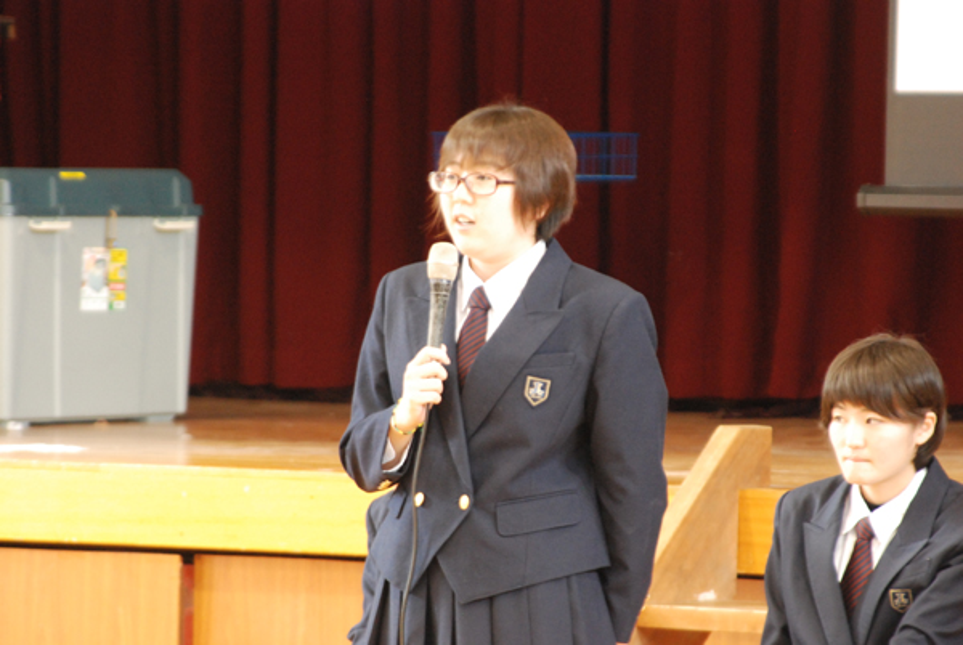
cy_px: 322
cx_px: 482
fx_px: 7434
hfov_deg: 7.4
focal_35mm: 278
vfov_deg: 5.0
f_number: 6.3
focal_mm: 185
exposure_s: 1/15
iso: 1600
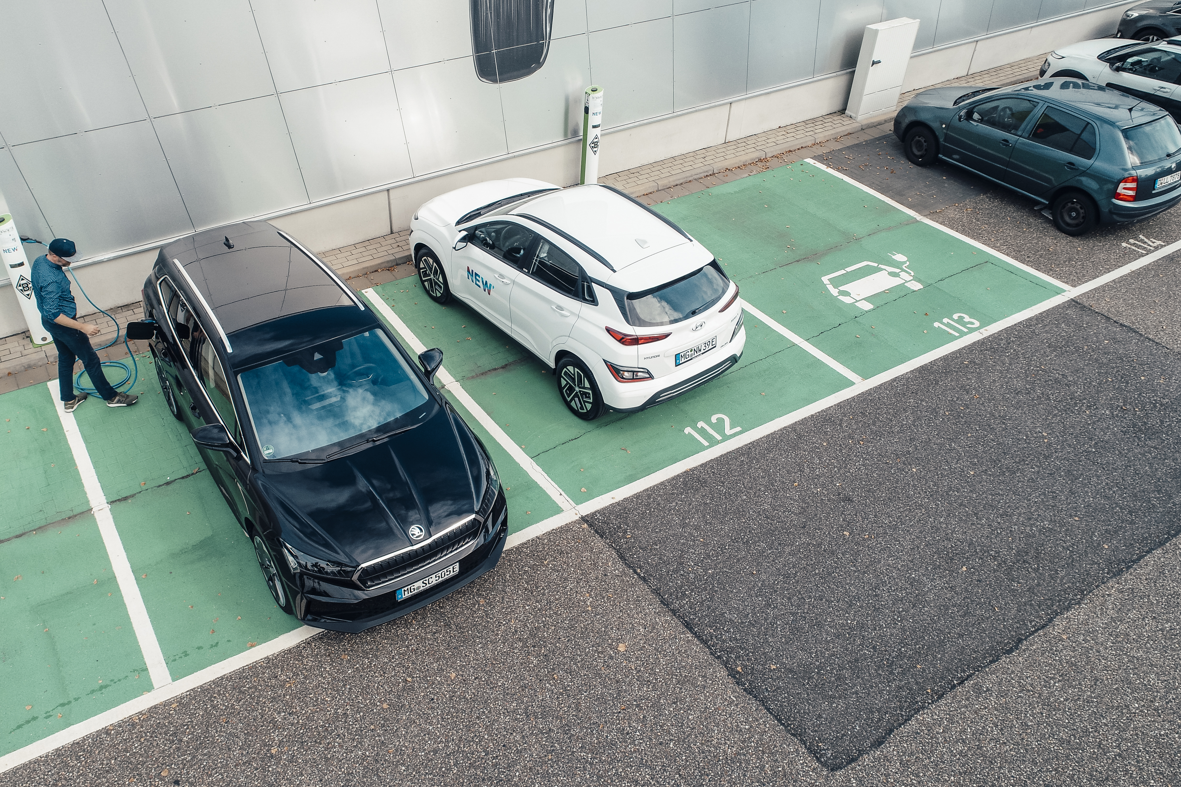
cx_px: 522
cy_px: 384
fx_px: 951
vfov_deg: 45.0
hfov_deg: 63.5
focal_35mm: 29
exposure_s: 1/320
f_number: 5
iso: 100
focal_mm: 8.8
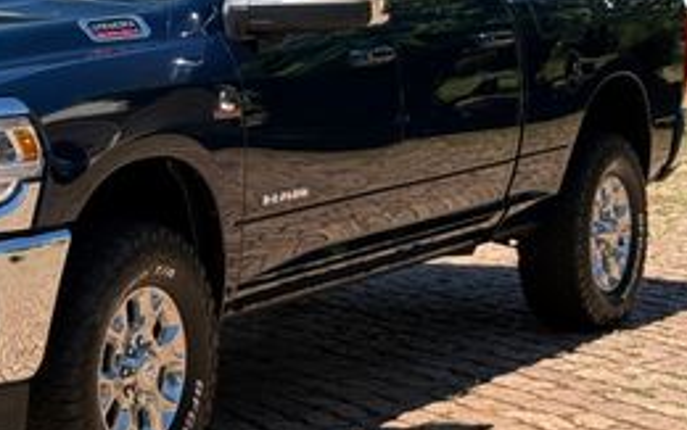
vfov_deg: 14.2
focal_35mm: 92
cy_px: 108
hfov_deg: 22.1
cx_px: 100
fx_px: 1724
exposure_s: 1/2208
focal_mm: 6.76
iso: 100
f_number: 1.78
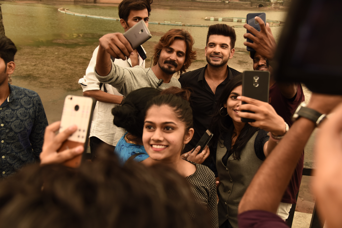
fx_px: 323
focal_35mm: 34
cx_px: 171
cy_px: 114
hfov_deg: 55.8
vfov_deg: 38.9
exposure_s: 1/80
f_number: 4
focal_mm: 34
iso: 500
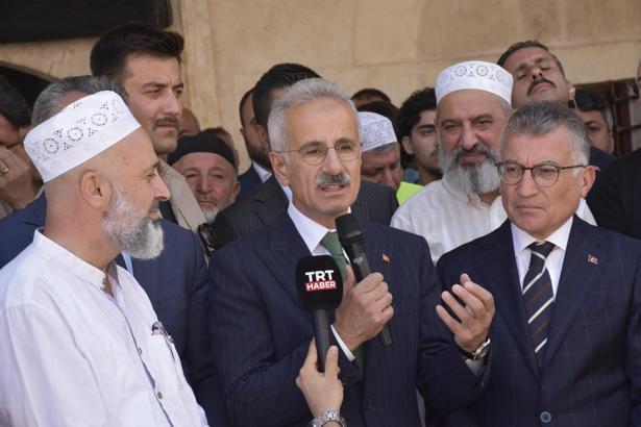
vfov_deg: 14.7
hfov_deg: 21.9
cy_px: 214
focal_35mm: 93
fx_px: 1656
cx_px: 320
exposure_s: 1/320
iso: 800
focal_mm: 62
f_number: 8
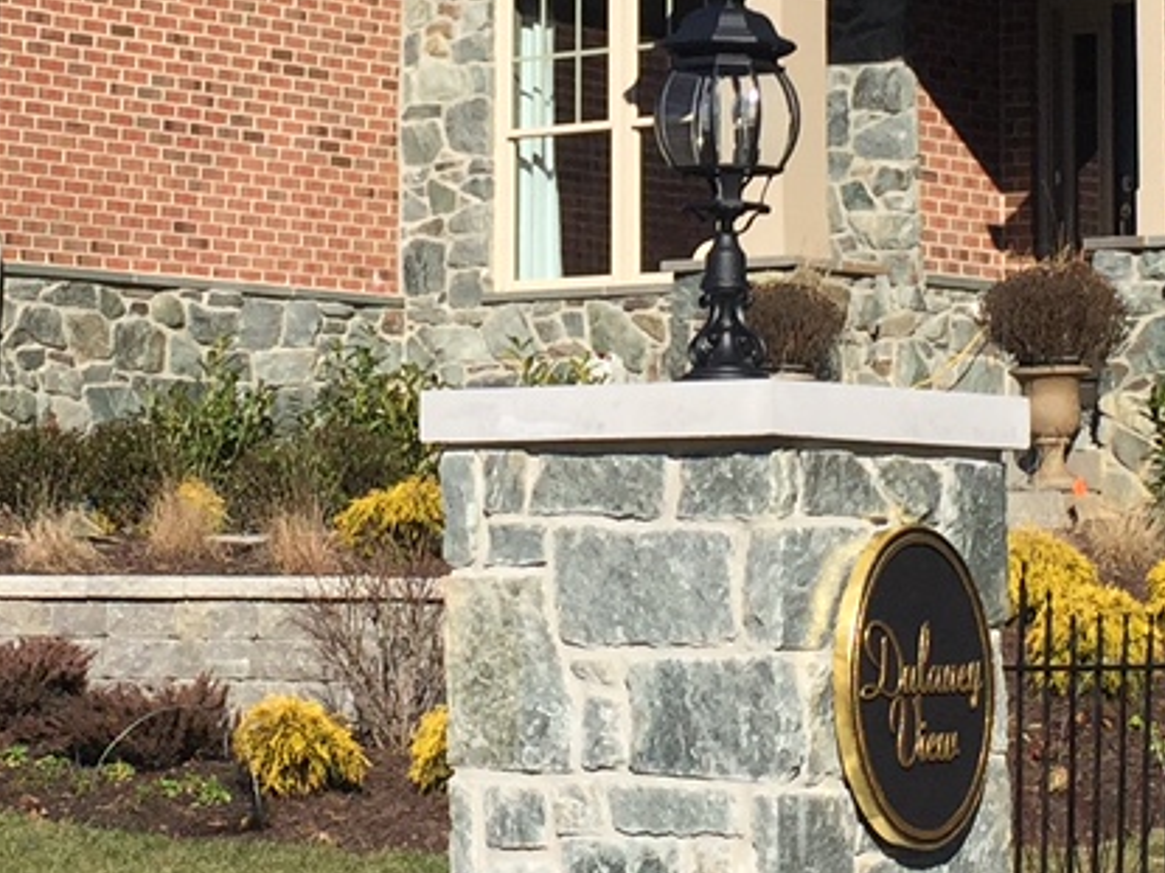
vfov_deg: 12.9
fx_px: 3836
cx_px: 531
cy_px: 79
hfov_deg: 17.3
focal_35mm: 114
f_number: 2.2
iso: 32
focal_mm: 4.15
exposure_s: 1/2639
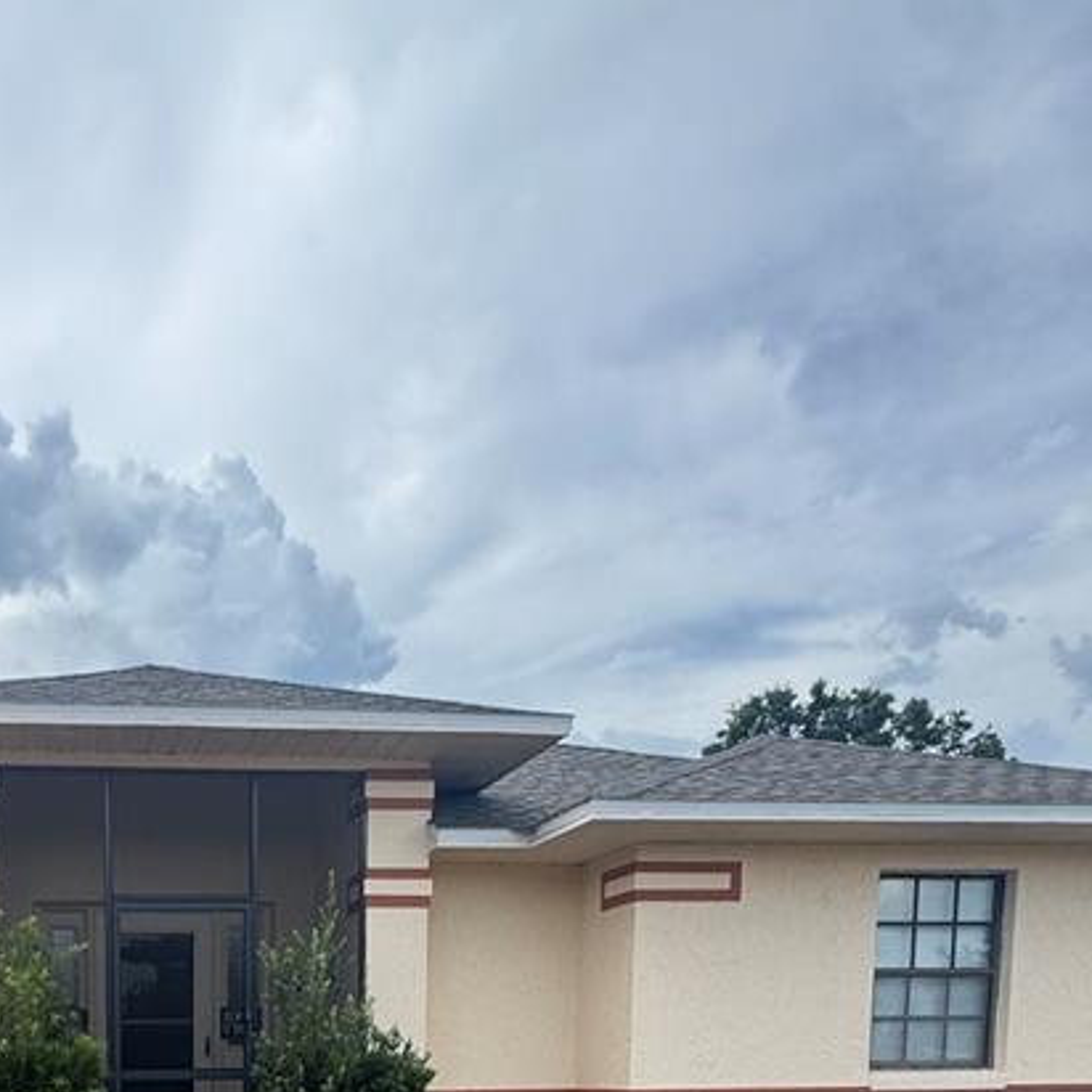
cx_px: 122
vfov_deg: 37.7
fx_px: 1285
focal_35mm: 36
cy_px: 1227
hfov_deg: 42.5
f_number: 2.2
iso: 40
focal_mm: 2.22
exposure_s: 1/840
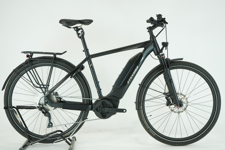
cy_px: 75
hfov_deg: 31.4
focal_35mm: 64
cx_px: 112
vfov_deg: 21.2
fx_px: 400
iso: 1600
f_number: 5.6
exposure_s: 1/200
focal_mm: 64
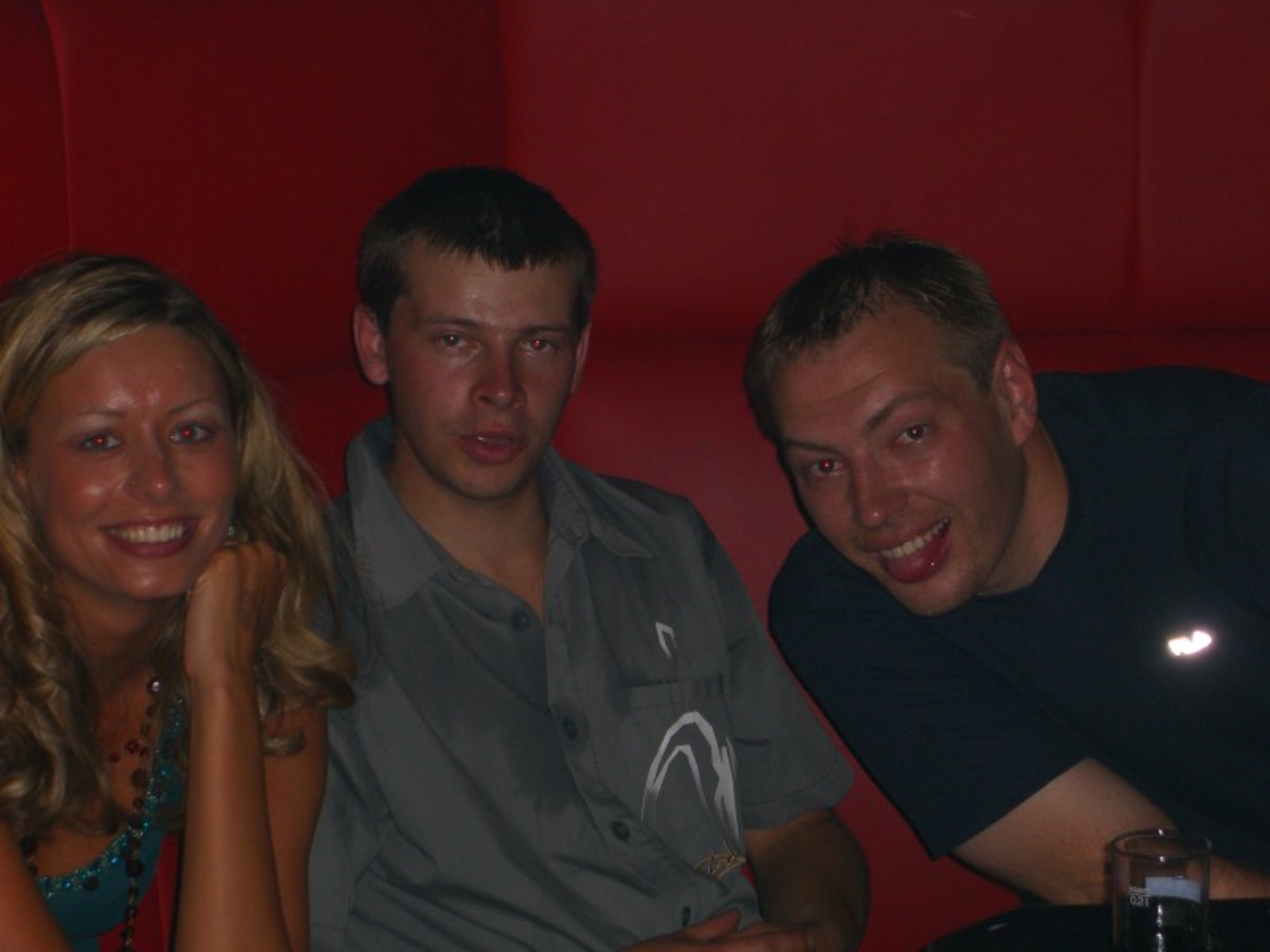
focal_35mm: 114
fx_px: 4182
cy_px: 476
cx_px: 635
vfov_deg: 13.0
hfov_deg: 17.3
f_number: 5.1
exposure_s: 1/60
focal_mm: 23.7
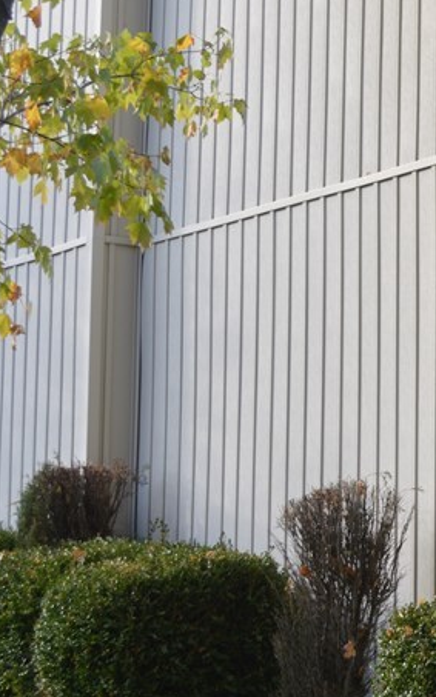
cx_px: 657
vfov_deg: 19.6
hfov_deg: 11.8
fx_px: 2020
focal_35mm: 106
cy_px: 274
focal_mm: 29
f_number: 5.6
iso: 160
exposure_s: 1/125
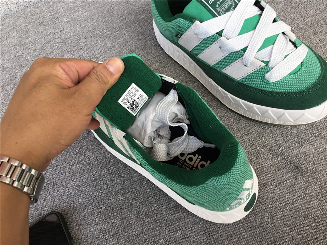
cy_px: 122
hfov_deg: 58.4
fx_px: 293
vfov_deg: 45.4
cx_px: 164
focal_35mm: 31
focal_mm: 3.3
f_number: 2.4
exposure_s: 1/173
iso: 25
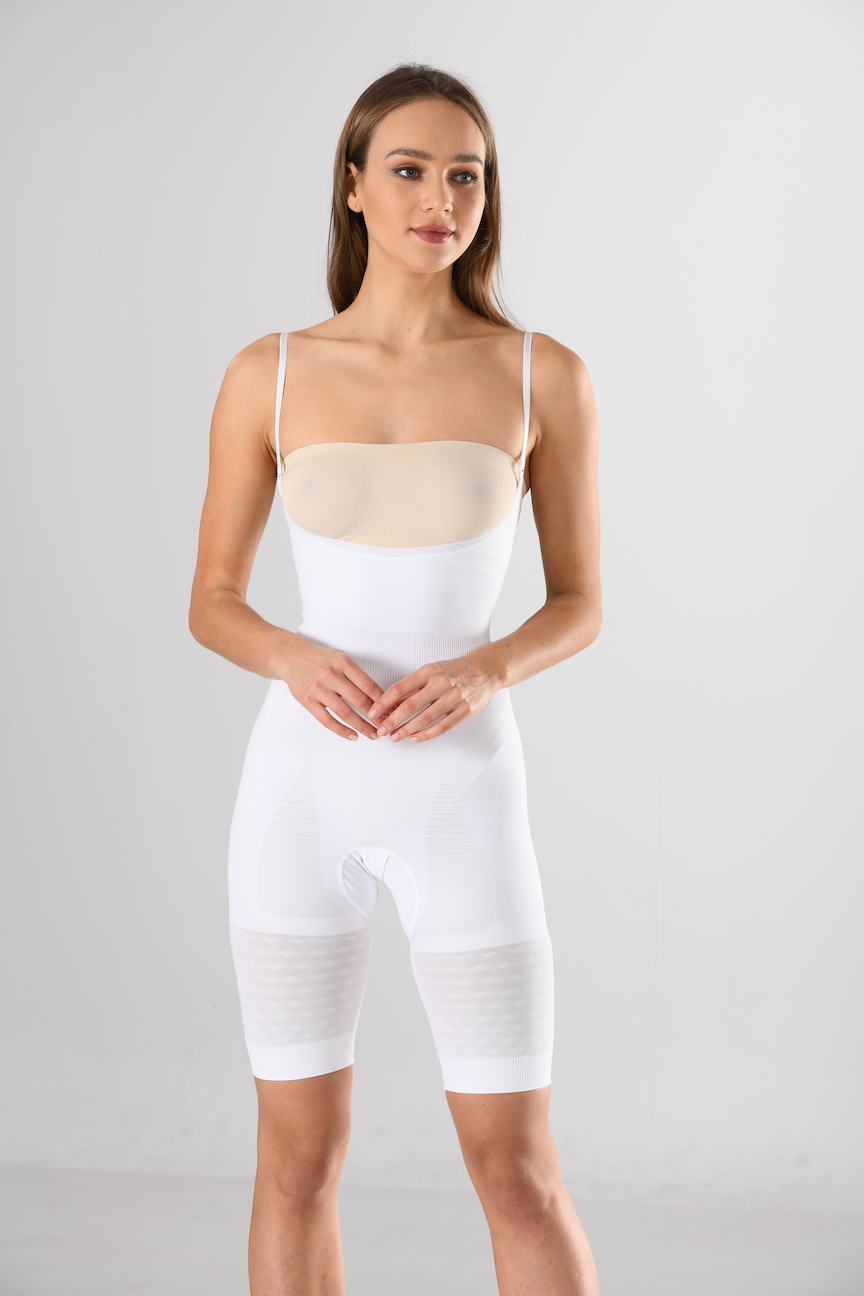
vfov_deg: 15.8
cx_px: 432
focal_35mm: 130
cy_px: 648
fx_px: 4680
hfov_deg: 10.5
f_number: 11
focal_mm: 130
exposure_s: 1/125
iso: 100
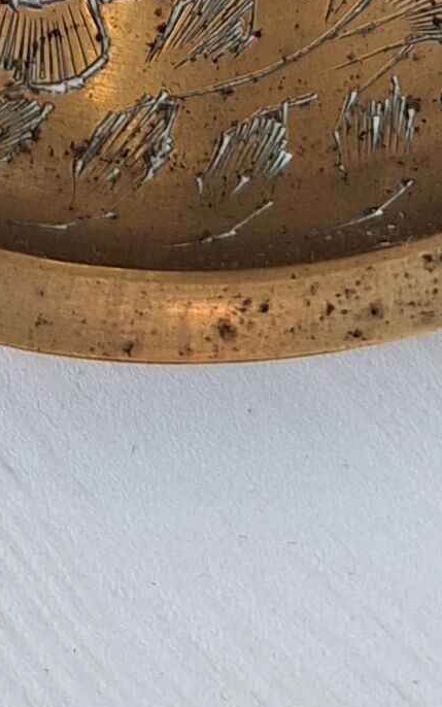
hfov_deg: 9.0
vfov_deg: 12.4
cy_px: -796
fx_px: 2793
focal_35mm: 145
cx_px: 213
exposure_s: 1/100
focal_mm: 5.54
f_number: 1.8
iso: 50
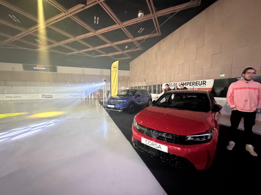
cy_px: 98
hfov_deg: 102.1
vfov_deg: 85.7
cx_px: 130
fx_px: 106
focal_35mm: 14
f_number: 2.2
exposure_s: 1/39
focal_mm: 2.22
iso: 1250
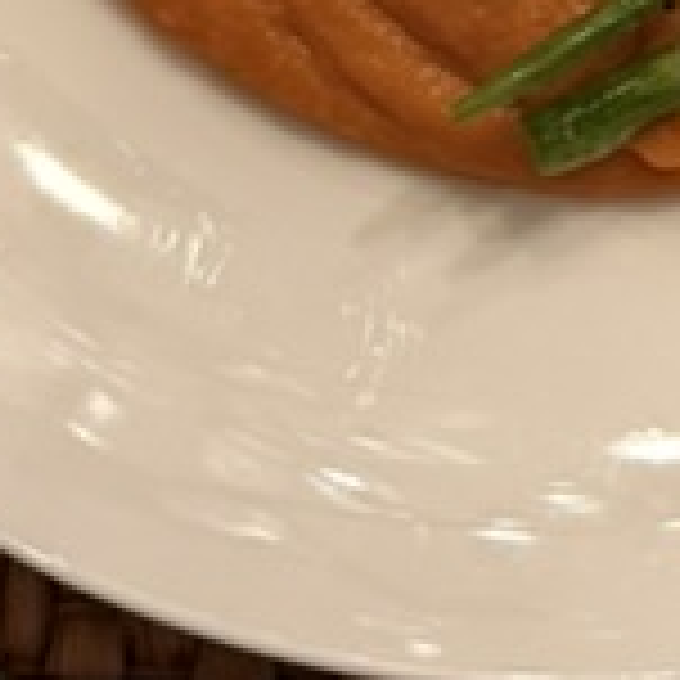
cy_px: -293
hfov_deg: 12.1
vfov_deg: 11.7
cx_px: 441
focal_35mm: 144
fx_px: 3200
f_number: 1.78
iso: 250
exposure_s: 1/60
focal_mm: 6.76
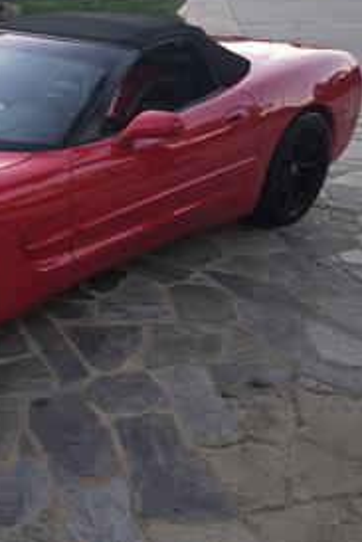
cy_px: 186
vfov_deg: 43.9
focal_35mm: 44
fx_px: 663
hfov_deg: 28.1
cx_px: -24
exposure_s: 1/40
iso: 100
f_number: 1.7
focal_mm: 6.3
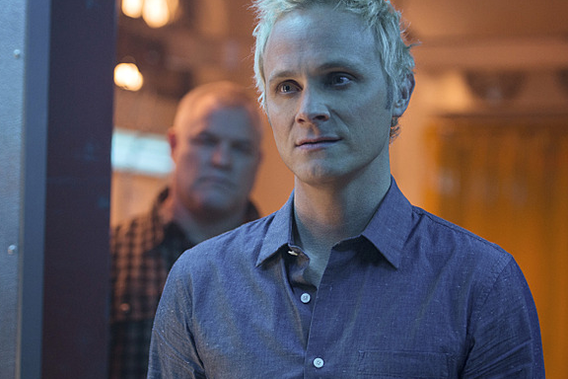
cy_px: 175
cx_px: 236
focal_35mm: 111
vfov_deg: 12.3
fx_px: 1751
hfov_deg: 18.4
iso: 2000
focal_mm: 82
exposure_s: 1/100
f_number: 2.8
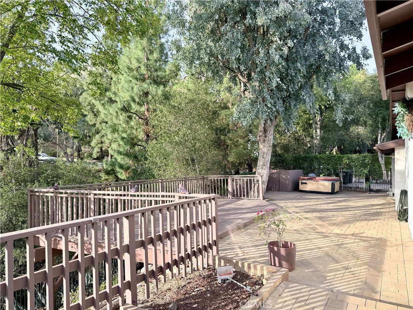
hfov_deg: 71.6
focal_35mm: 24
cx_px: 206
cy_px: 155
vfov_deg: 56.8
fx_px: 286
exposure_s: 1/1156
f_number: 1.78
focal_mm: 6.76
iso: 80
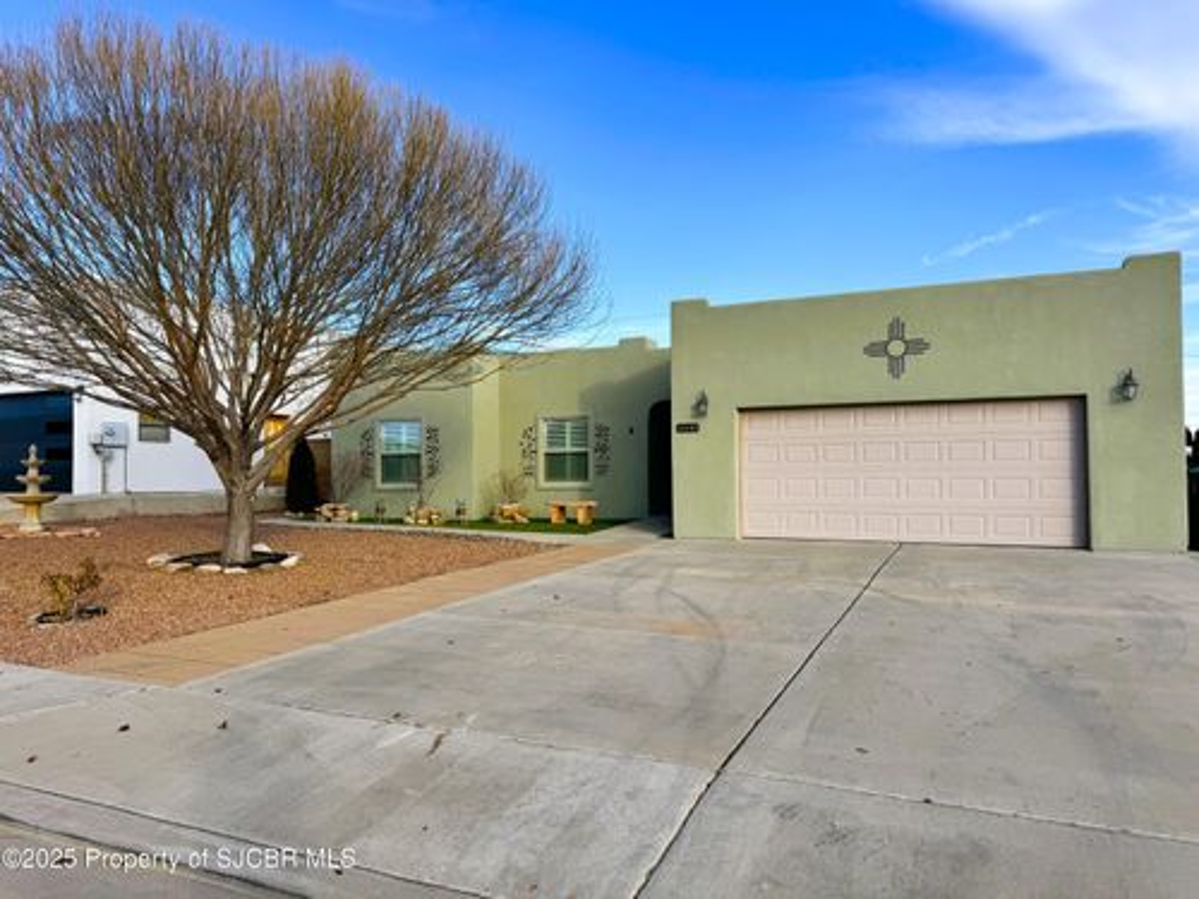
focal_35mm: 24
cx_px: 600
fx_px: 831
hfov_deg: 71.6
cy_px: 450
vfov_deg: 56.8
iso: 80
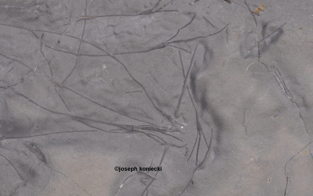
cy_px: 52
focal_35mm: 158
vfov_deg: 8.3
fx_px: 1348
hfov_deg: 13.2
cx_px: 95
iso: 200
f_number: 36
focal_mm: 60
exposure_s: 1/6
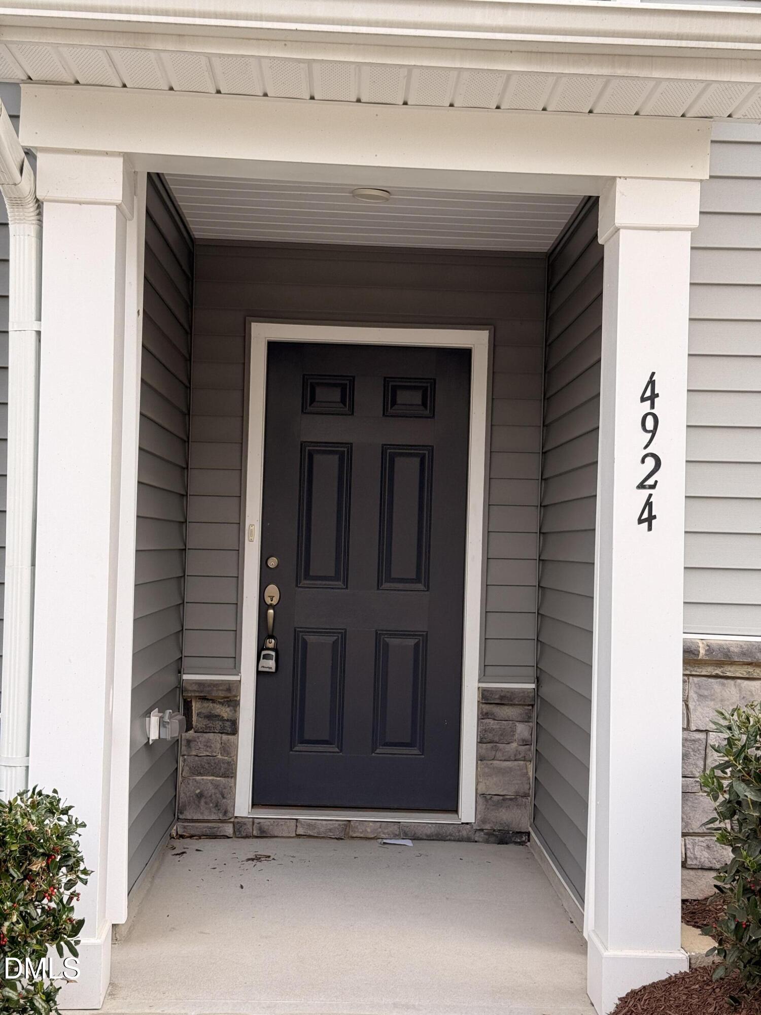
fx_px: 1407
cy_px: 508
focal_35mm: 48
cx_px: 380
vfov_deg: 39.7
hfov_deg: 30.3
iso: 64
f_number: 1.78
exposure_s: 1/663
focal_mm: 6.76
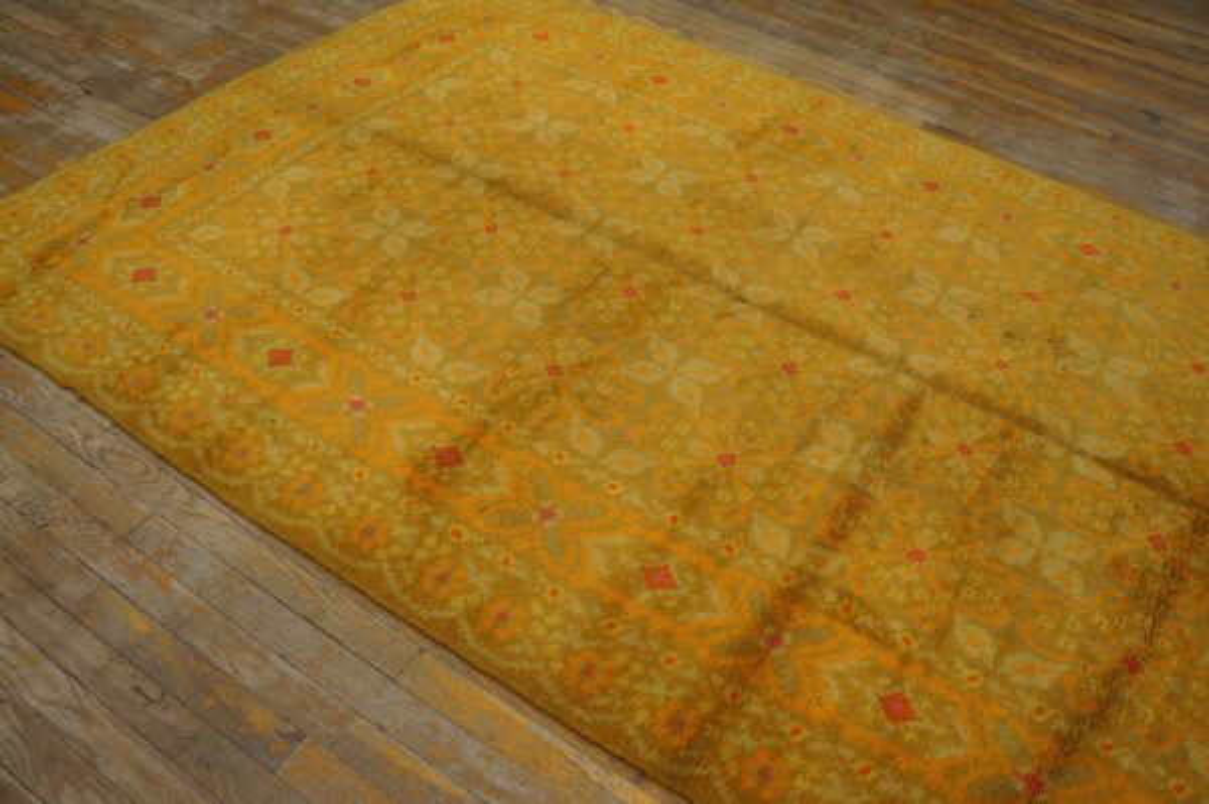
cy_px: 402
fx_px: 906
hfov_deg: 67.4
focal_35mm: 27
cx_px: 604
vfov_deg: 47.9
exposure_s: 1/60
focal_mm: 18
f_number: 4
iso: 500
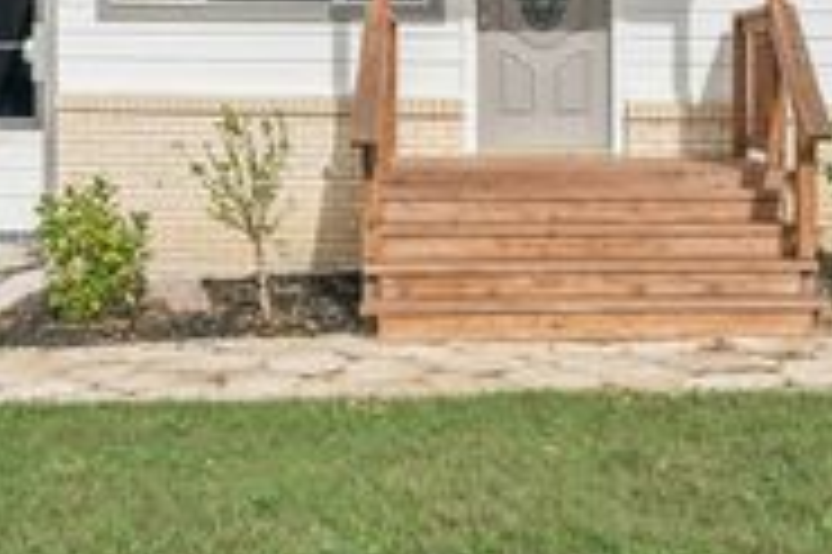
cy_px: 56
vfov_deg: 20.5
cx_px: 468
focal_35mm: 65
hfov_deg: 31.0
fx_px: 1501
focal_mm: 24
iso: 640
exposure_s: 1/4000
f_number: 7.1
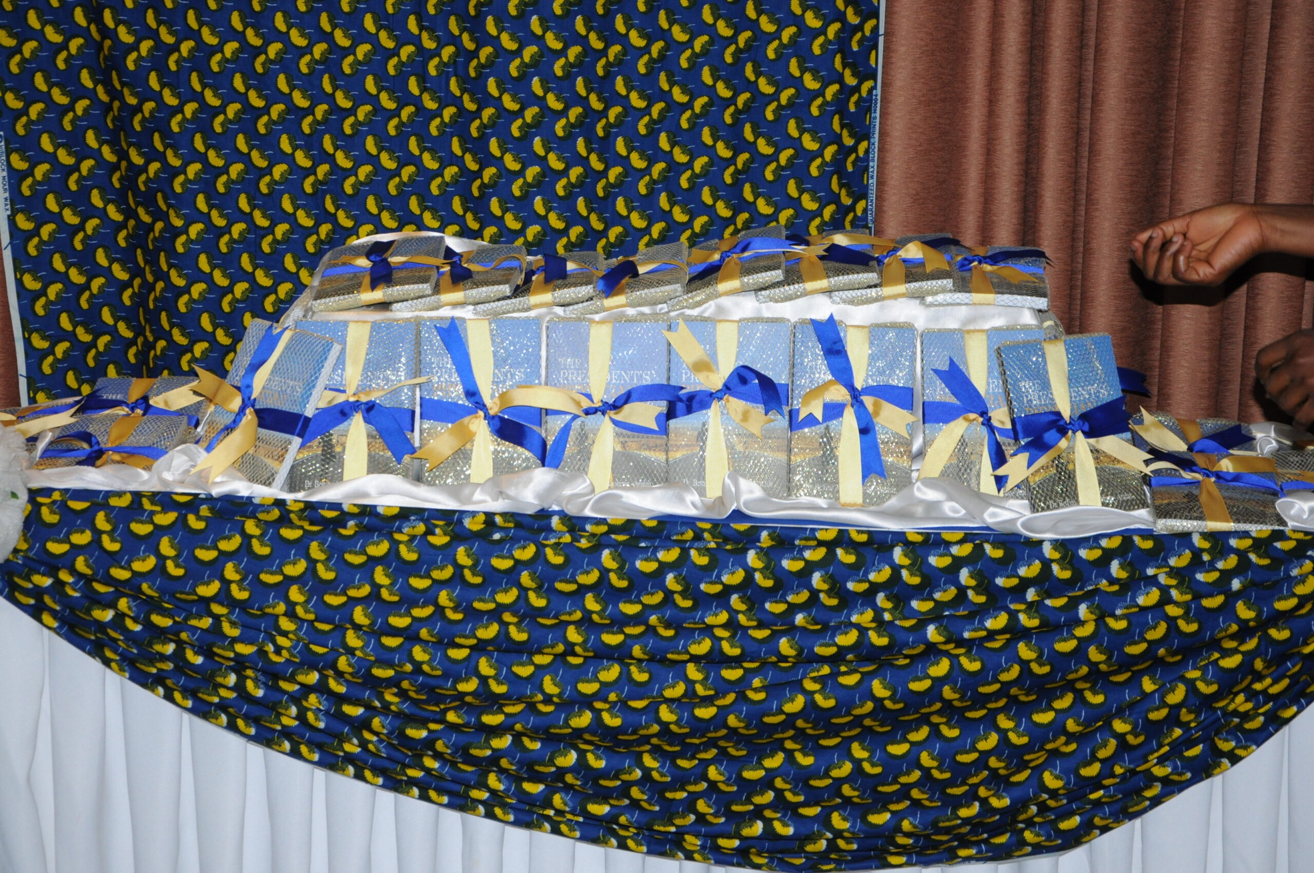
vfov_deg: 18.1
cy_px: 436
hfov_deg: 27.0
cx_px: 657
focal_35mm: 75
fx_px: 2734
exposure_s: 1/80
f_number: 6.3
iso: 800
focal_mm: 50
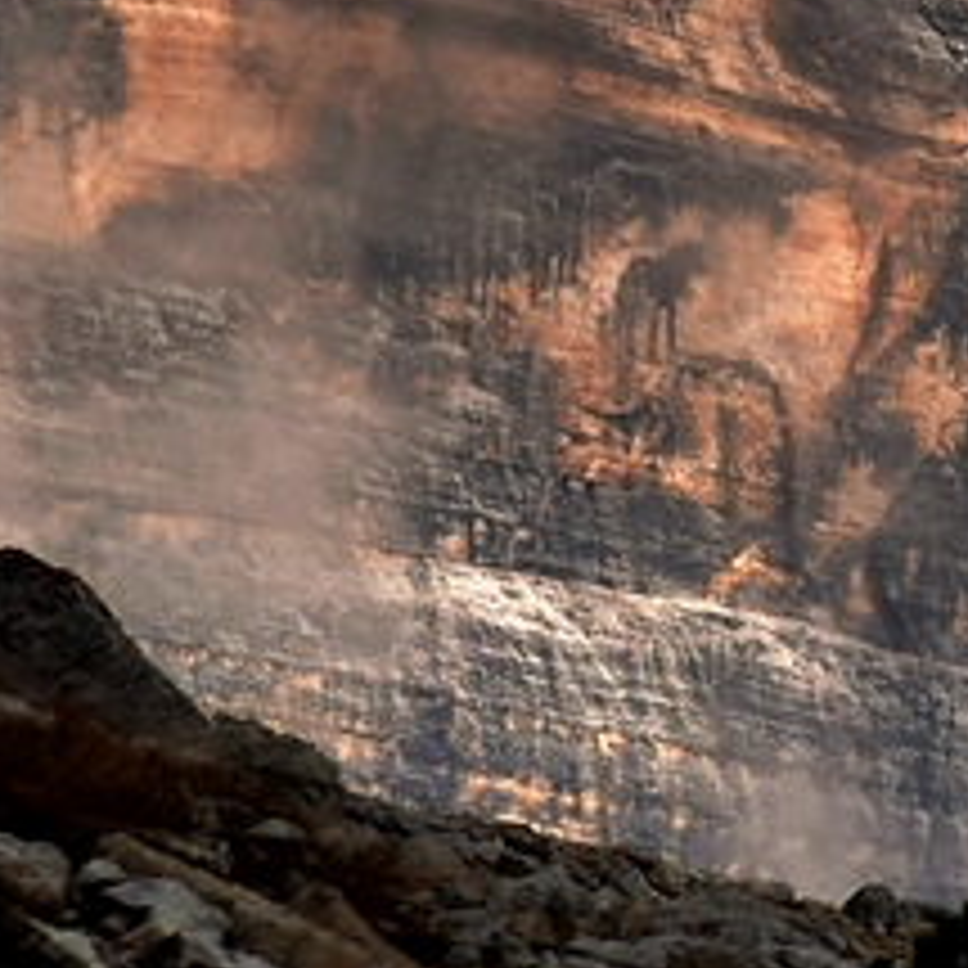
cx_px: 3224
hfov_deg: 1.9
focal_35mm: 910
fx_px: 28790
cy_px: 218
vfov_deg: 1.9
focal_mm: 120
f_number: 5.6
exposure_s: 1/1000
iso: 100
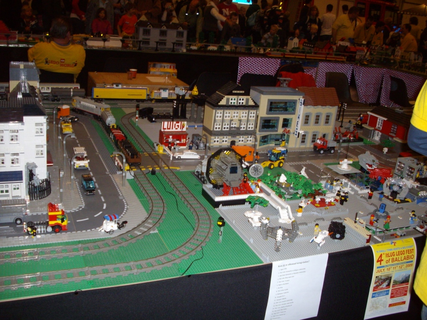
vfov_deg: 38.7
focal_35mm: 37
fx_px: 456
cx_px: 214
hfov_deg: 50.1
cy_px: 160
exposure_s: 1/50
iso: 160
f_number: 2.8
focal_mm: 6.2
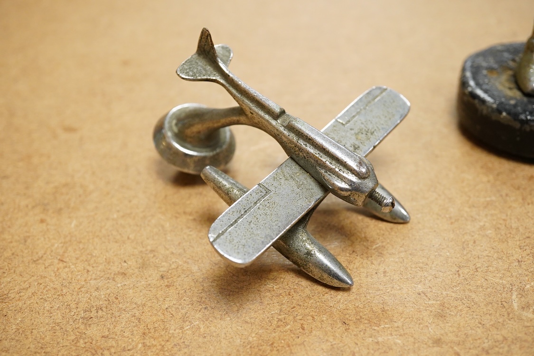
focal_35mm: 45
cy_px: 178
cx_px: 267
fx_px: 667
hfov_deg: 43.6
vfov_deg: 29.9
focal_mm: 30
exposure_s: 1/200
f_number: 8
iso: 2500
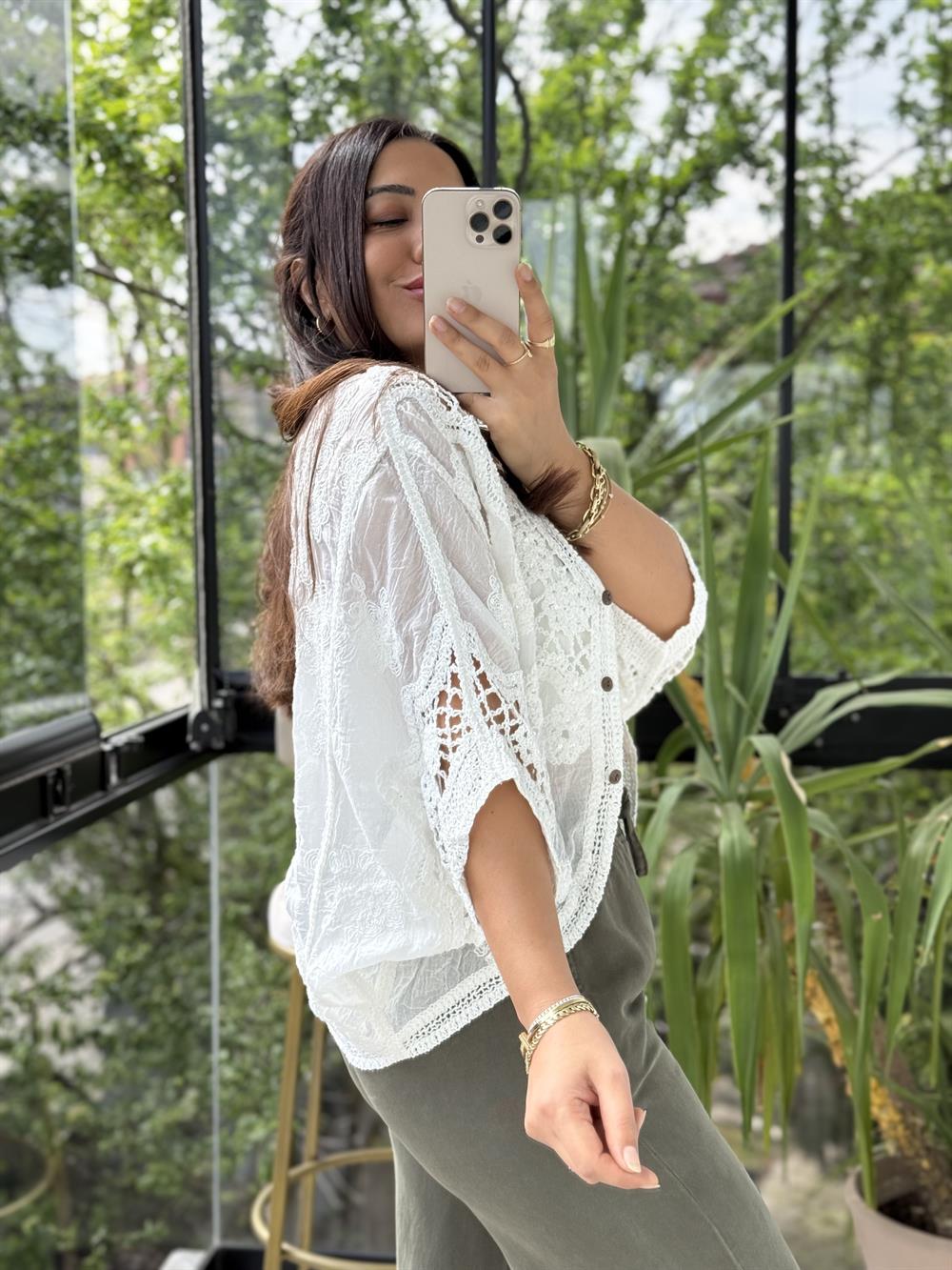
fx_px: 1760
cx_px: 476
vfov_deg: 39.7
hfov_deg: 30.3
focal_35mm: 48
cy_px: 635
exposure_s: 1/466
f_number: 1.78
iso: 64
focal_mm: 6.76
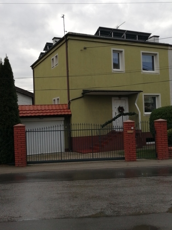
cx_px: 86
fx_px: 245
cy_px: 115
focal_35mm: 37
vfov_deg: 50.1
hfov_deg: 38.7
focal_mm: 3.62
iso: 50
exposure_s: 1/488
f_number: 1.8
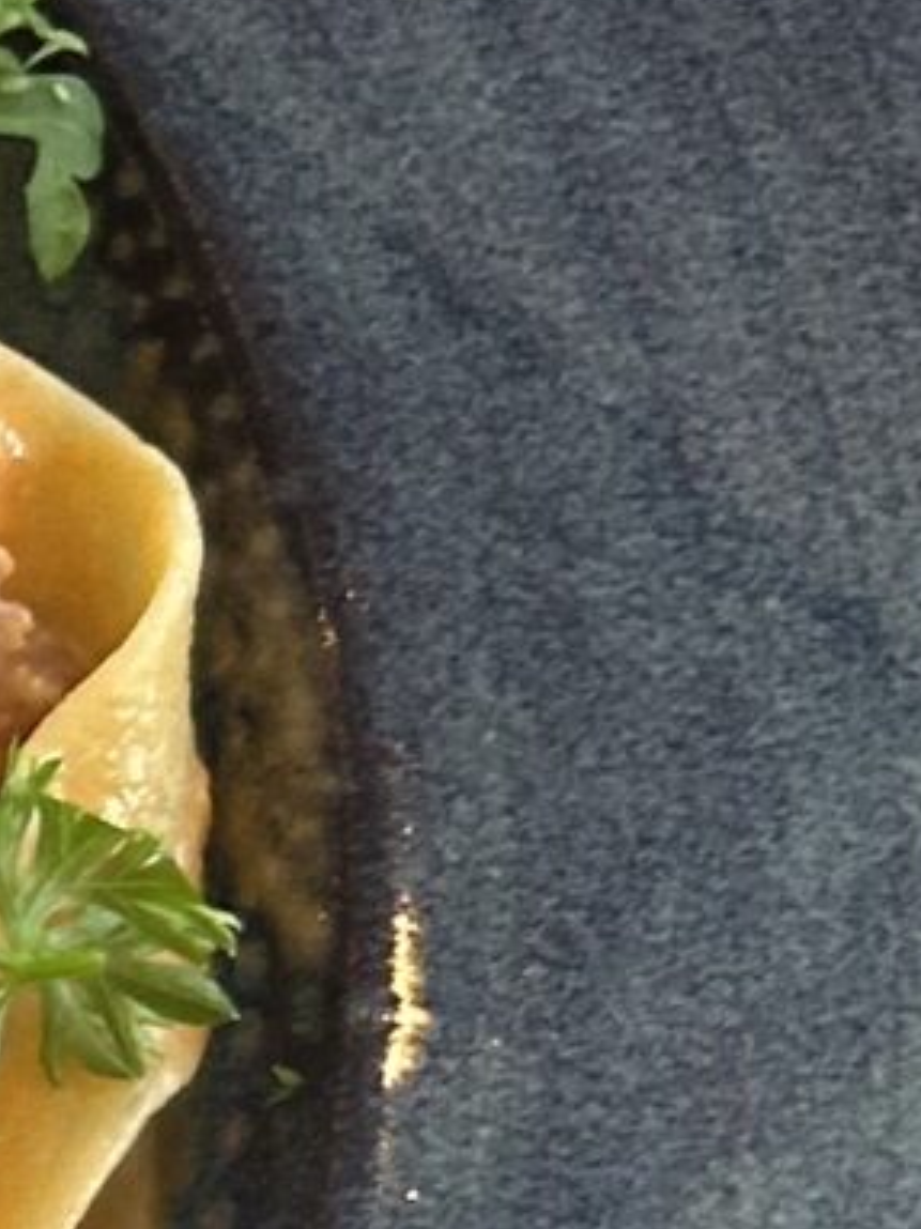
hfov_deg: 7.8
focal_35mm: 174
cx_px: -1454
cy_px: 825
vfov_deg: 11.4
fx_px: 6176
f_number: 1.5
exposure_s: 1/50
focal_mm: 5.7
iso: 320
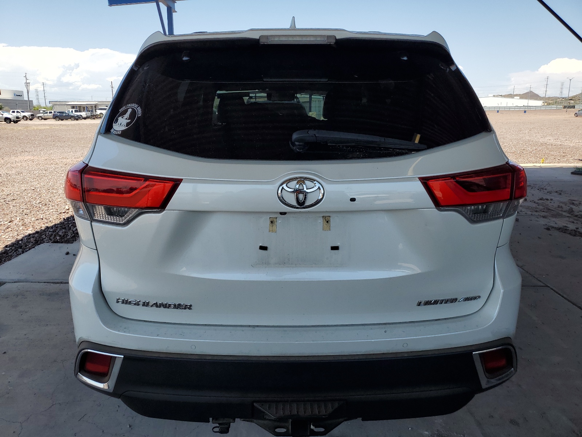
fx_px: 437
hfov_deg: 67.3
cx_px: 291
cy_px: 218
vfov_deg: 53.1
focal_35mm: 26
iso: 50
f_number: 1.5
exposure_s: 1/2000
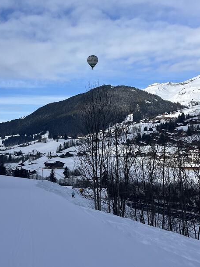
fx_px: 339
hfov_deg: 32.6
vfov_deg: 42.9
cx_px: 65
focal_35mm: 44
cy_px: 127
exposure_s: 1/4310
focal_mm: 5.1
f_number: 1.6
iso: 50
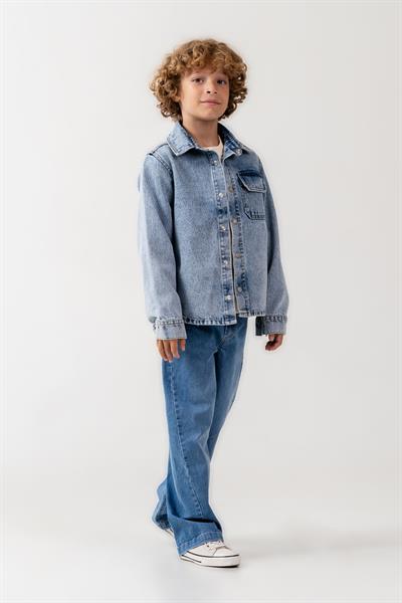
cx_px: 201
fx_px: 1474
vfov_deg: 23.1
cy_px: 302
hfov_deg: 15.5
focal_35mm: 88
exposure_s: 1/125
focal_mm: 88
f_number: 7.1
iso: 160
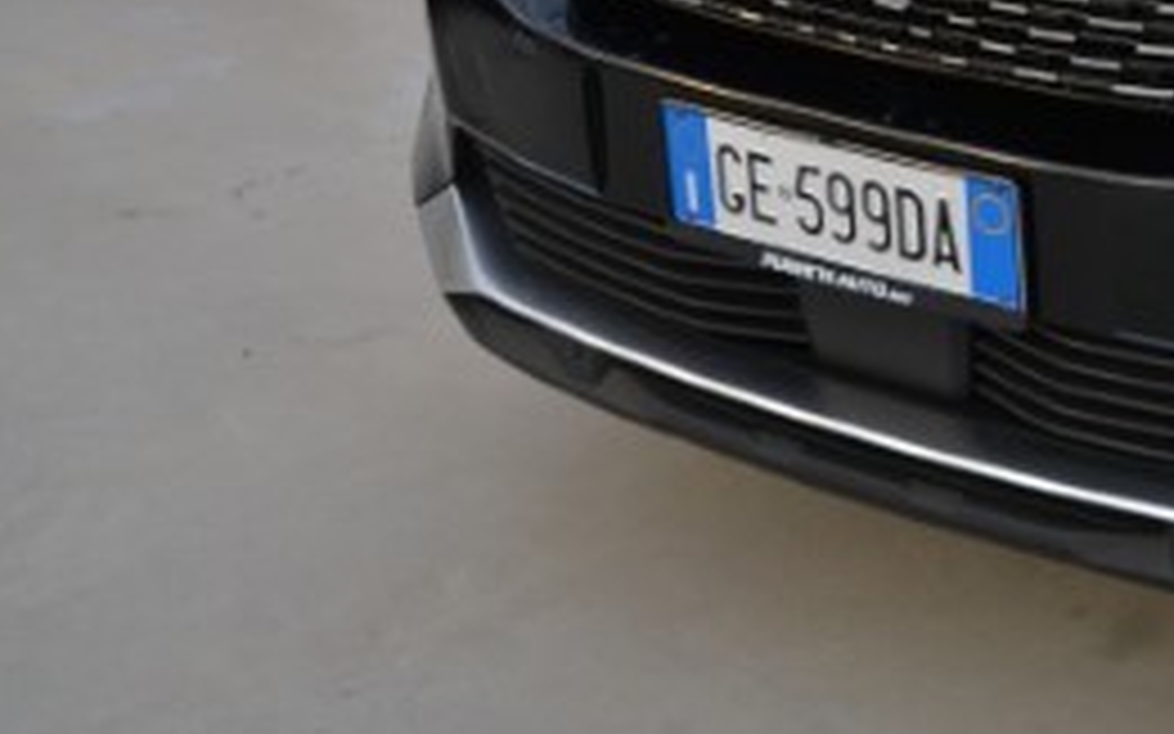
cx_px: 1538
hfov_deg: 23.8
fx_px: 2431
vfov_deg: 16.4
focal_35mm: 76
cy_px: -162
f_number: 5.6
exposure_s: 1/125
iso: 250
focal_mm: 18
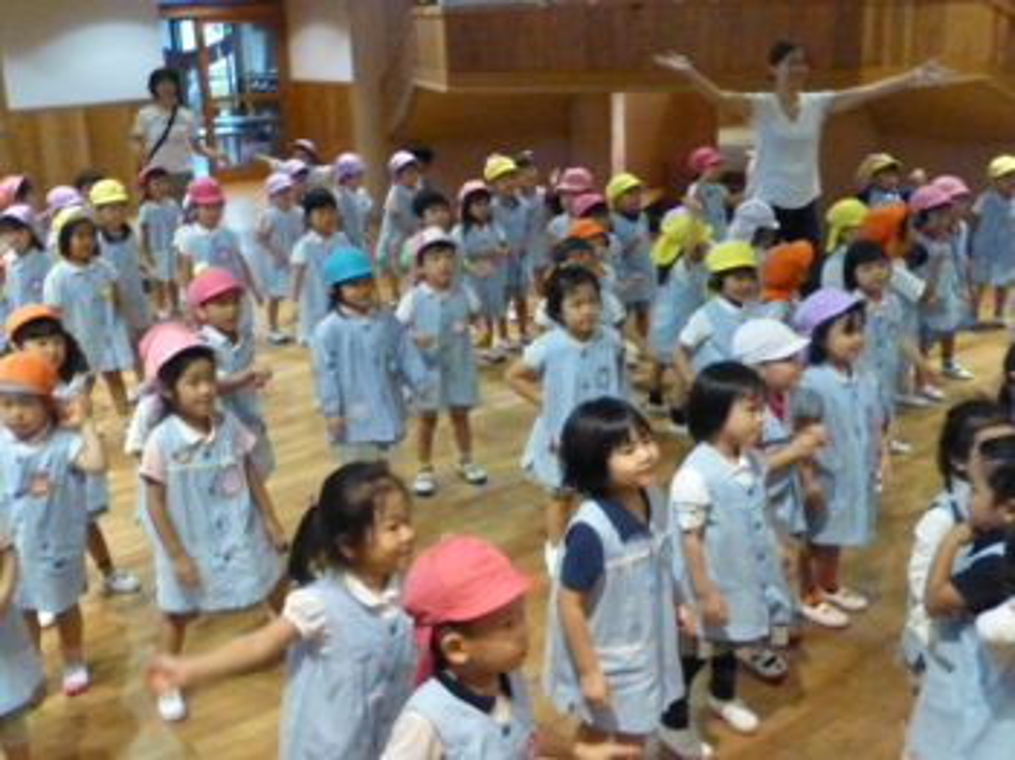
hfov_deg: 46.8
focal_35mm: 40
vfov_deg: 35.9
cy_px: 380
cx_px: 508
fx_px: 1172
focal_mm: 6.9
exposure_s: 1/60
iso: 3200
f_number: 3.9
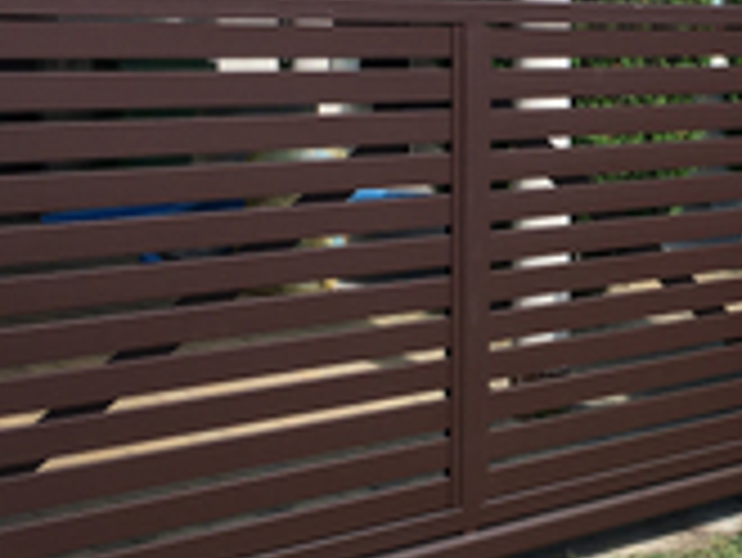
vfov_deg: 18.7
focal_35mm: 79
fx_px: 1695
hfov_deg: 23.7
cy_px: 241
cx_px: 729
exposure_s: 1/1068
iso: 25
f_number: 2.2
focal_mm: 4.15
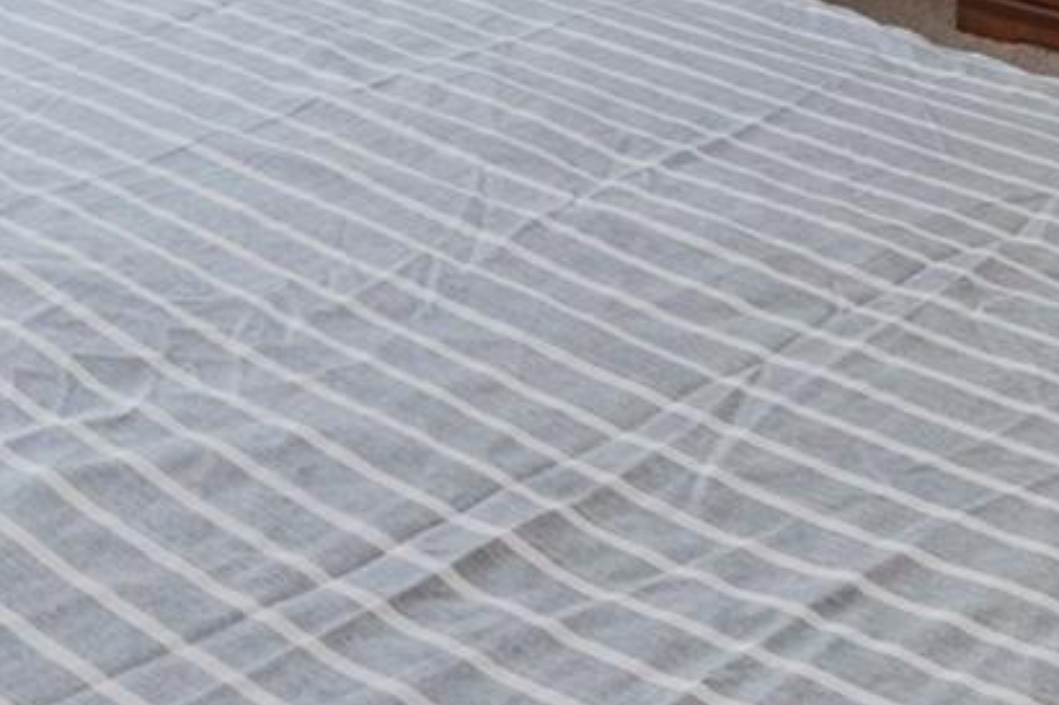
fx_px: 2058
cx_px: 1235
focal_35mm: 70
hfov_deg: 26.1
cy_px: -724
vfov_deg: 15.4
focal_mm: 14
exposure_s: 1/200
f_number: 9
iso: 400
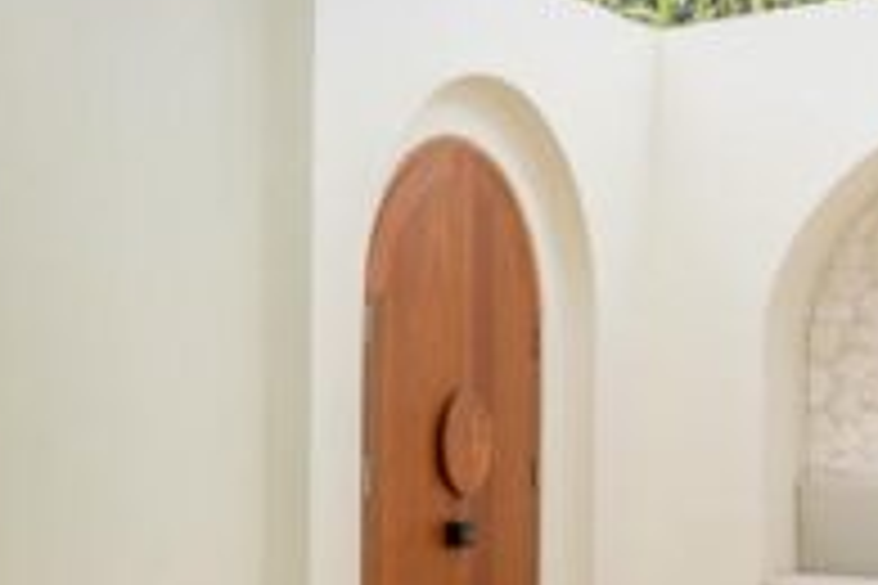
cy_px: 450
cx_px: -216
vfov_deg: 20.7
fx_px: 1584
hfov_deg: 26.9
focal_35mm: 65
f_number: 6.3
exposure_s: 1/1250
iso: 400
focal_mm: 11
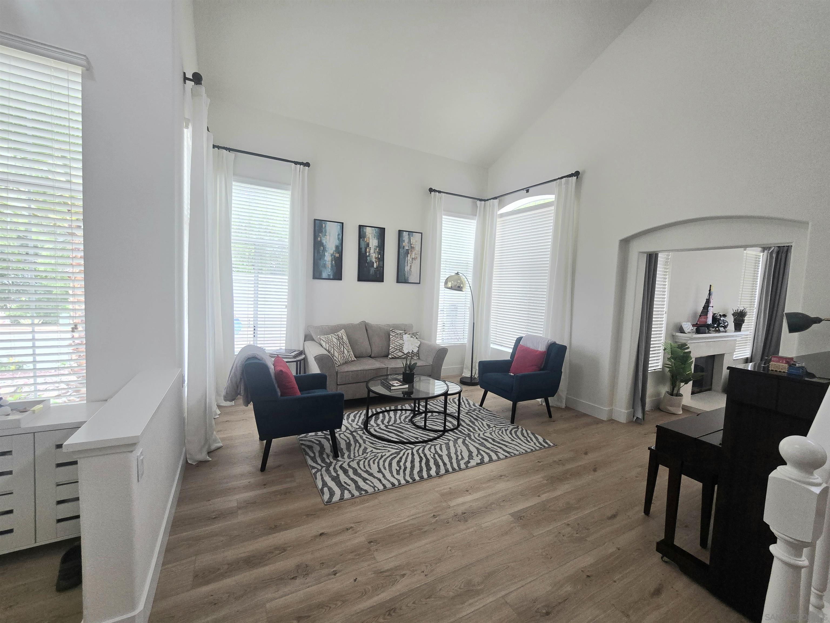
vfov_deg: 89.9
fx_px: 312
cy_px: 312
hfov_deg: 106.2
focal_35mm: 13
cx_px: 415
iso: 80
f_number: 2.2
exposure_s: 1/120
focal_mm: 2.2
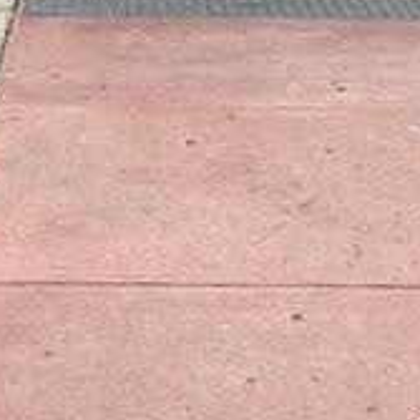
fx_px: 2087
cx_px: 251
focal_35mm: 152
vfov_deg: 9.8
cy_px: -661
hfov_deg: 11.5
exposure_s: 1/4545
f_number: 1.78
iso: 80
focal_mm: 6.86
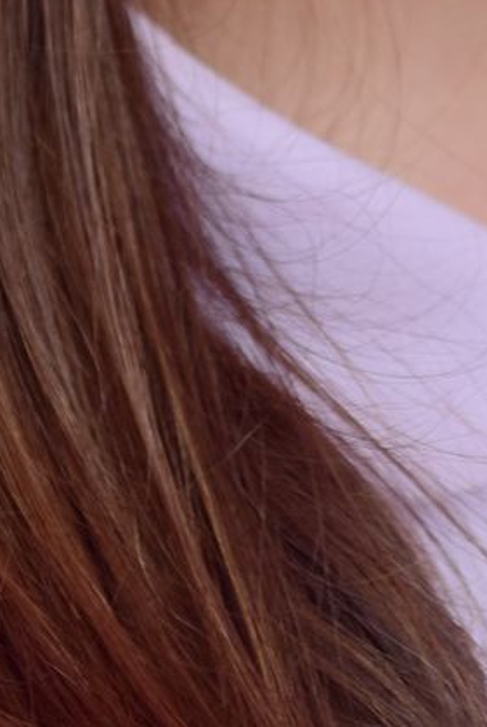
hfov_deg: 3.1
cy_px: -203
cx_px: 638
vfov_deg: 4.6
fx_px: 9088
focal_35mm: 449
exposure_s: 1/1600
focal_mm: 70
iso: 100
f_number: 3.5
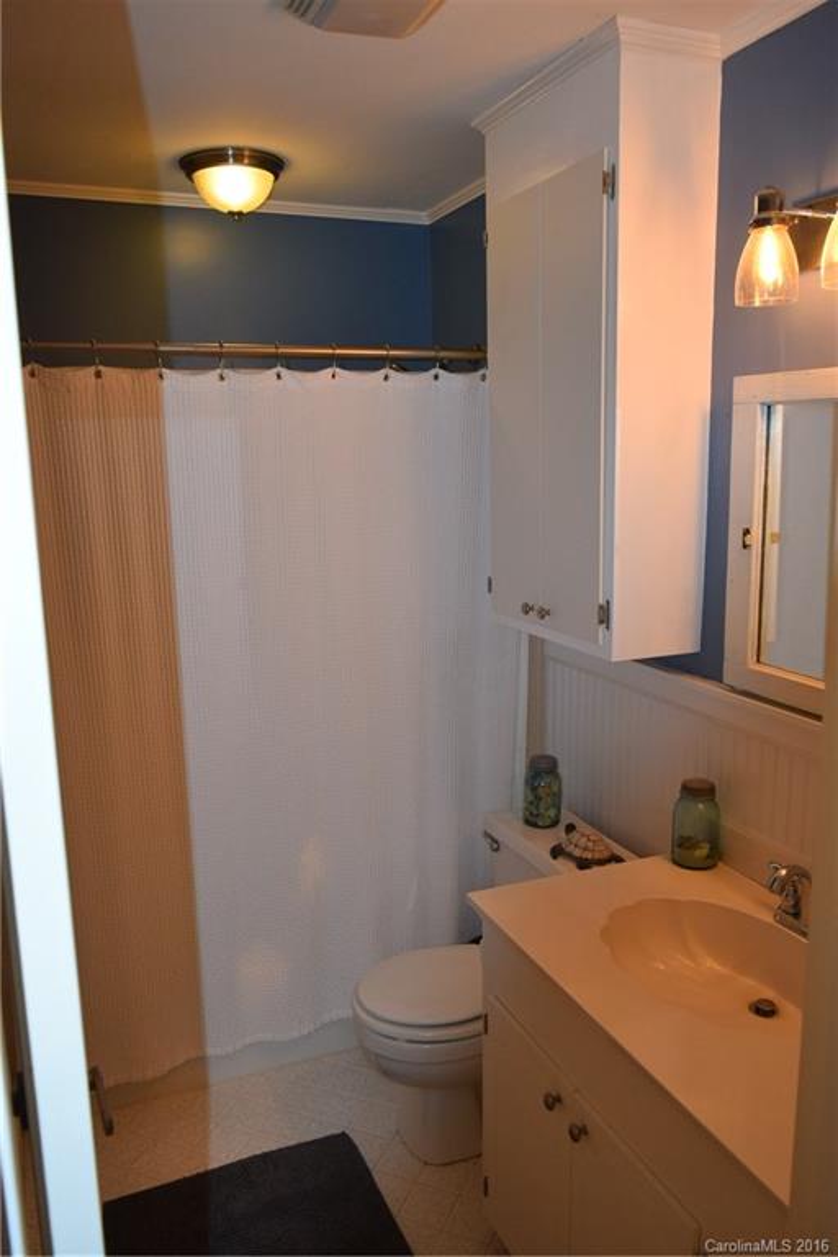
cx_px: 419
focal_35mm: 27
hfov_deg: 47.9
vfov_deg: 67.4
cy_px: 628
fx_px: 943
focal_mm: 18
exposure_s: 1/100
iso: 800
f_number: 5
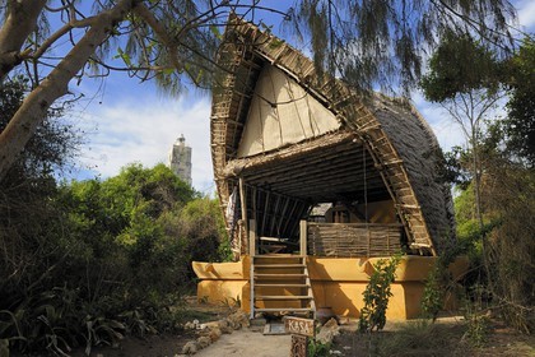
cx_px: 268
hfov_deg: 73.7
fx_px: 357
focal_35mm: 24
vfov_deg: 53.1
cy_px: 178
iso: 400
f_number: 11
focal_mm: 24
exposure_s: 1/160
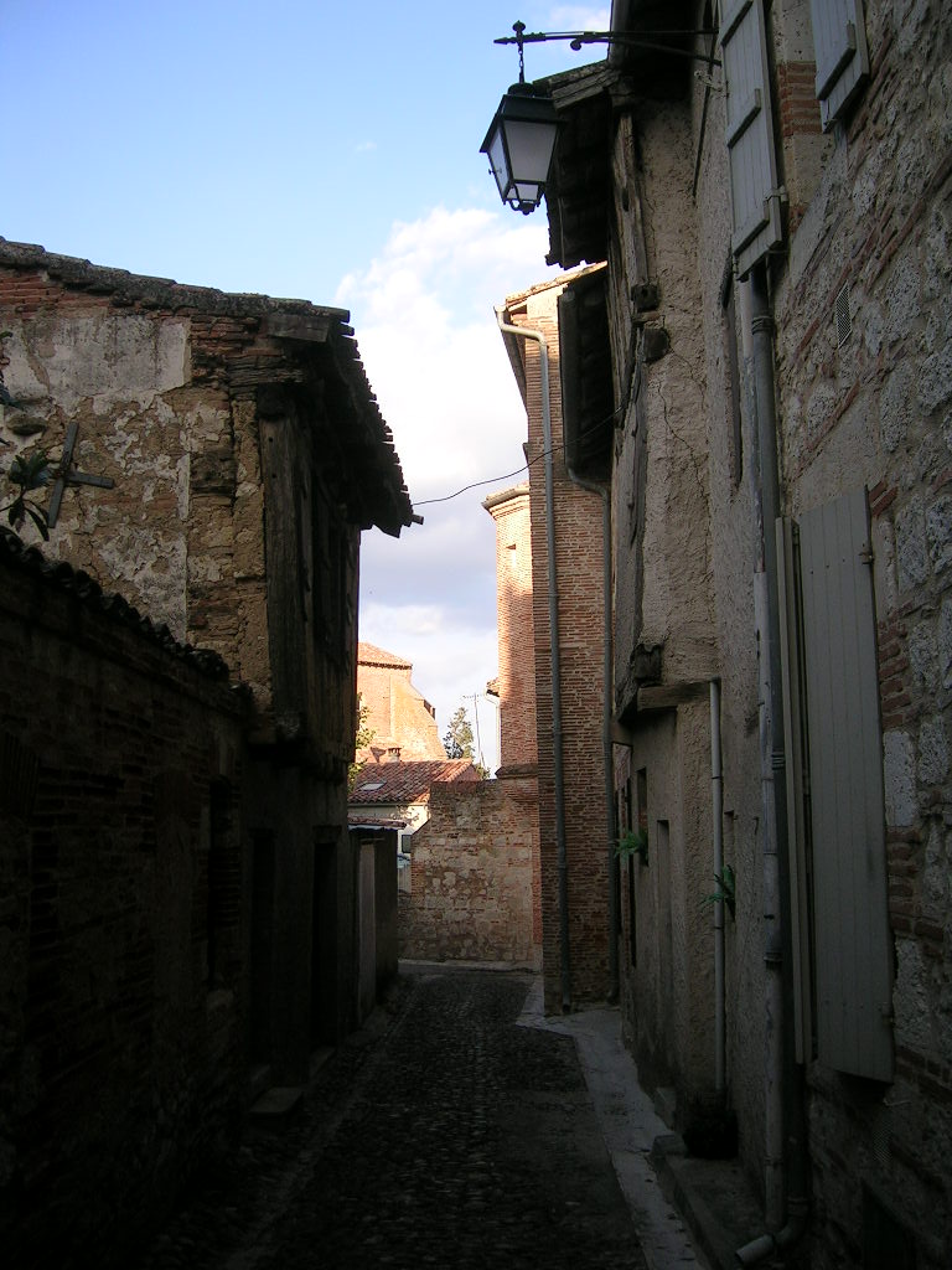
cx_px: 476
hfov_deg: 40.7
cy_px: 635
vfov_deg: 52.6
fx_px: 1283
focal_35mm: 35
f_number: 2.8
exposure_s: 1/298
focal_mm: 5.4
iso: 50
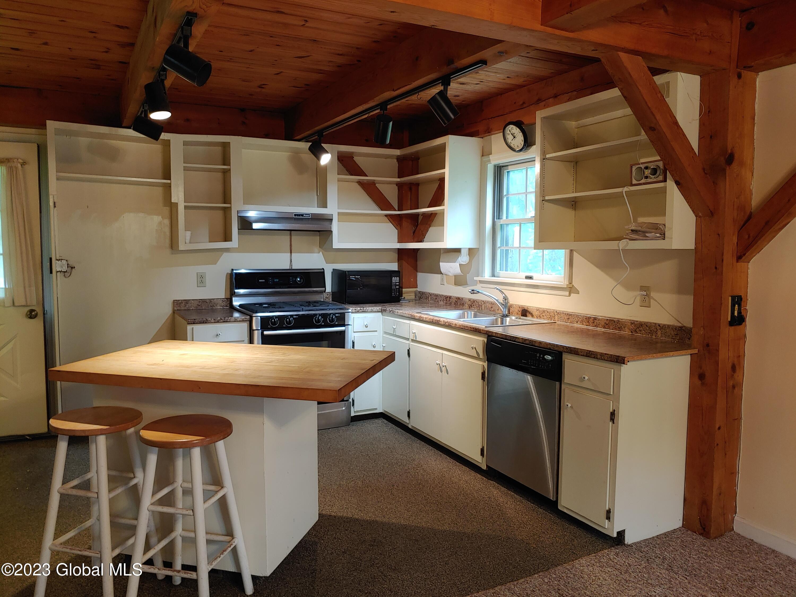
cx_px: 398
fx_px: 575
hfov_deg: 69.4
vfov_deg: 54.9
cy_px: 298
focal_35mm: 25
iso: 150
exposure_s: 1/40
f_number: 1.5
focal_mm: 4.23
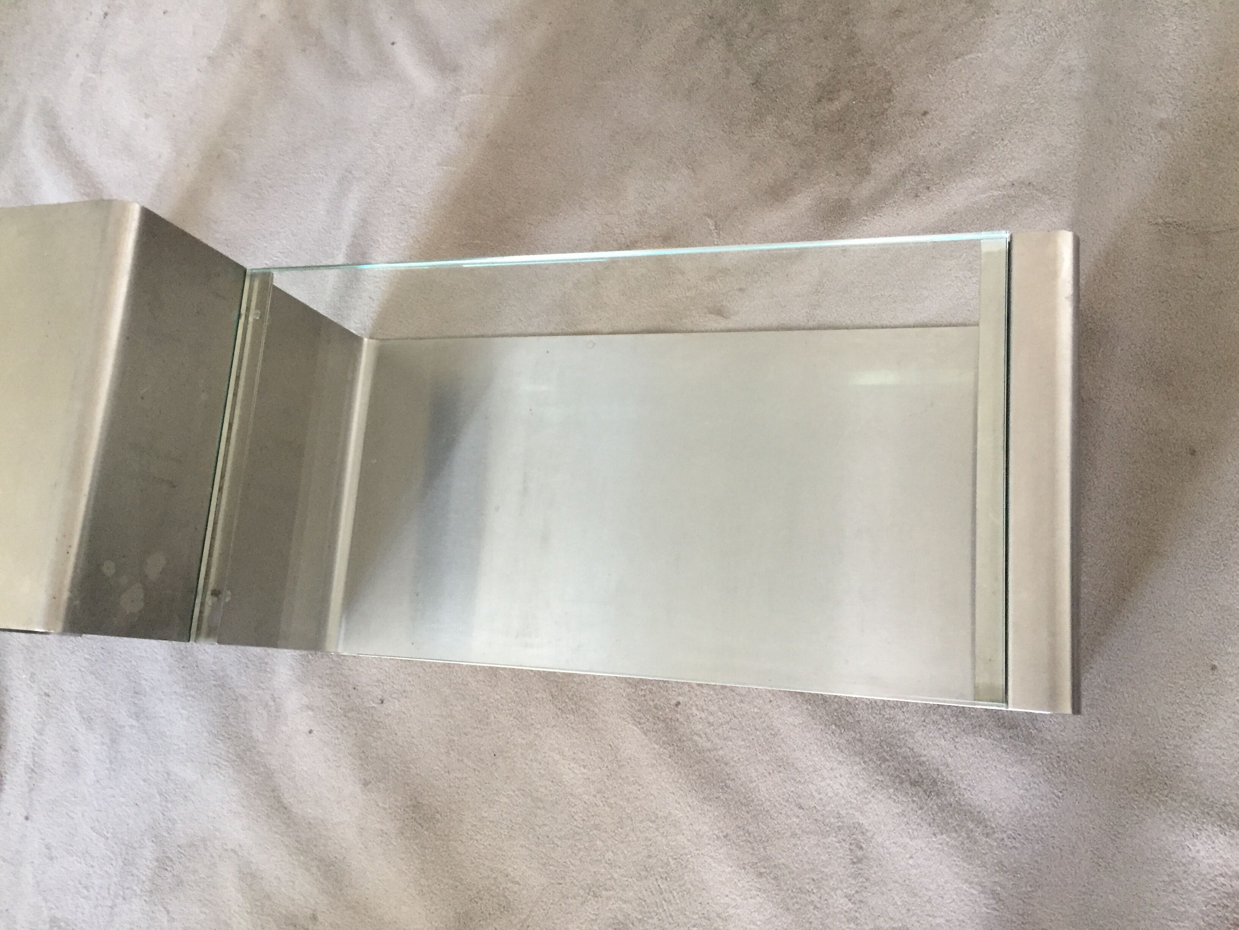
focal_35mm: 29
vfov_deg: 48.2
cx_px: 620
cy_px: 465
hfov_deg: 61.7
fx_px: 1038
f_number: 2.2
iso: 200
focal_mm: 4.15
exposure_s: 1/33
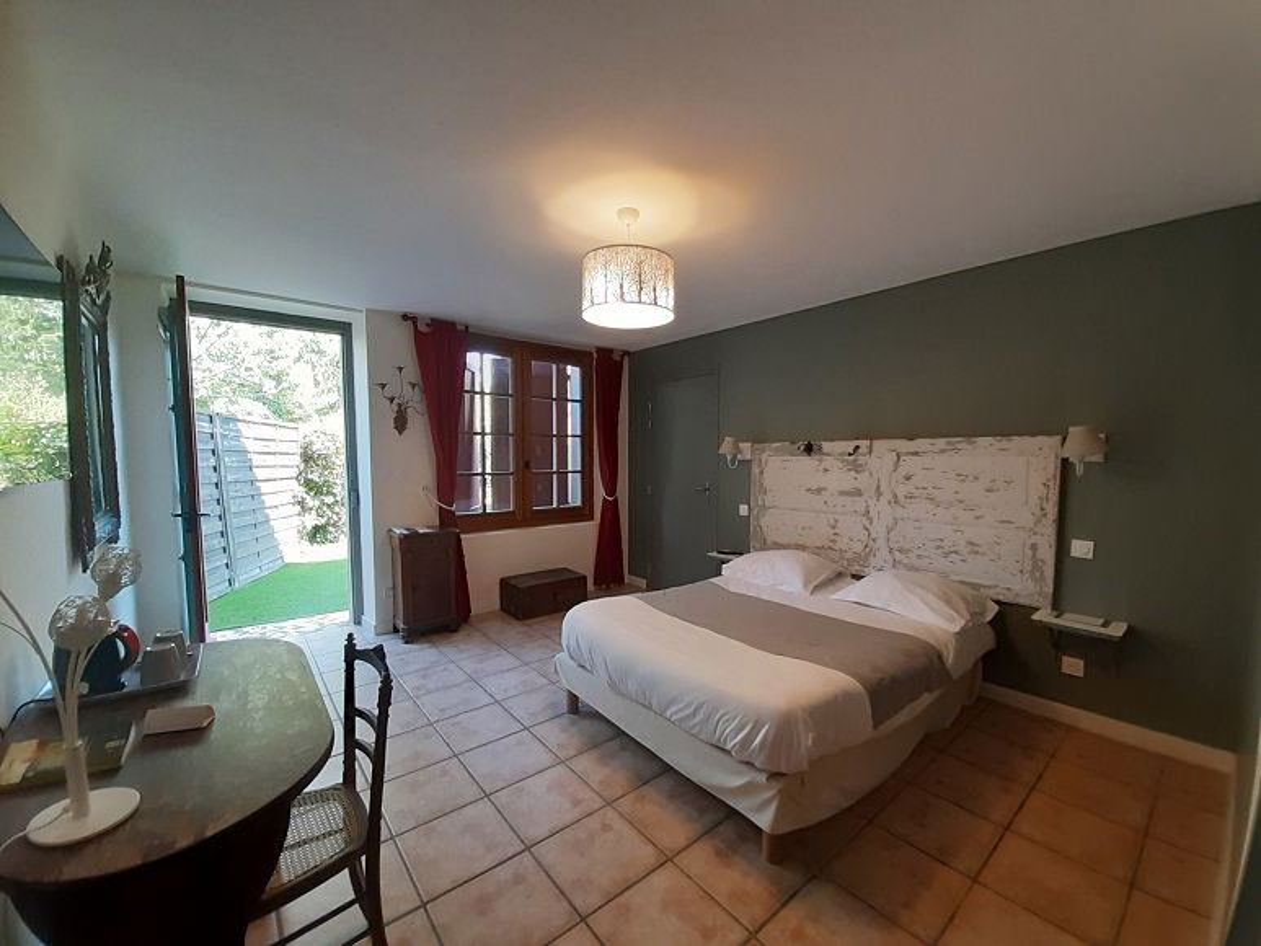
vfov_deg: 89.9
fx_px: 474
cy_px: 473
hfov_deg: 106.2
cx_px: 630
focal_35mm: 13
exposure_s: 1/50
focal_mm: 1.13
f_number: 2.2
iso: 100
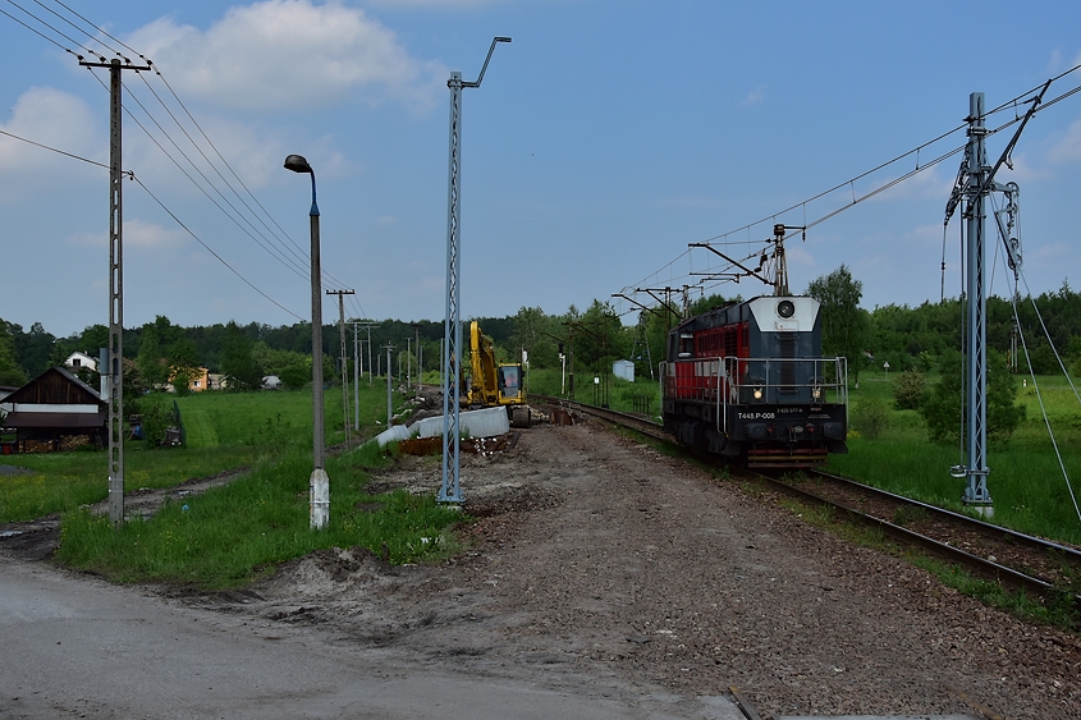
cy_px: 355
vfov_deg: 33.4
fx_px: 1201
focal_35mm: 40
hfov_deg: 48.4
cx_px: 609
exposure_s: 1/1000
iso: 100
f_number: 5.6
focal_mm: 22
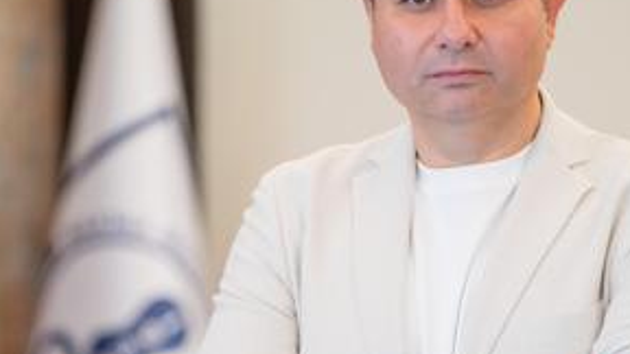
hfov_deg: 7.3
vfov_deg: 4.1
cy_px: 275
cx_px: 283
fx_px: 4928
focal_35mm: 295
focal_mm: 131.9
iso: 1250
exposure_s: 1/160
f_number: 2.8
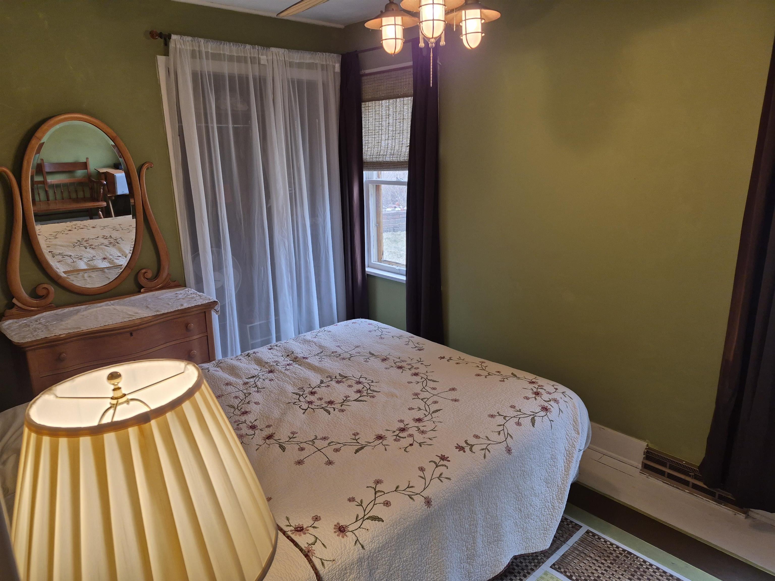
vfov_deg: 58.9
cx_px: 388
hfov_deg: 73.9
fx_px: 515
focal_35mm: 23
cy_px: 290
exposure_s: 1/120
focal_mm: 5.4
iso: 200
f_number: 1.8
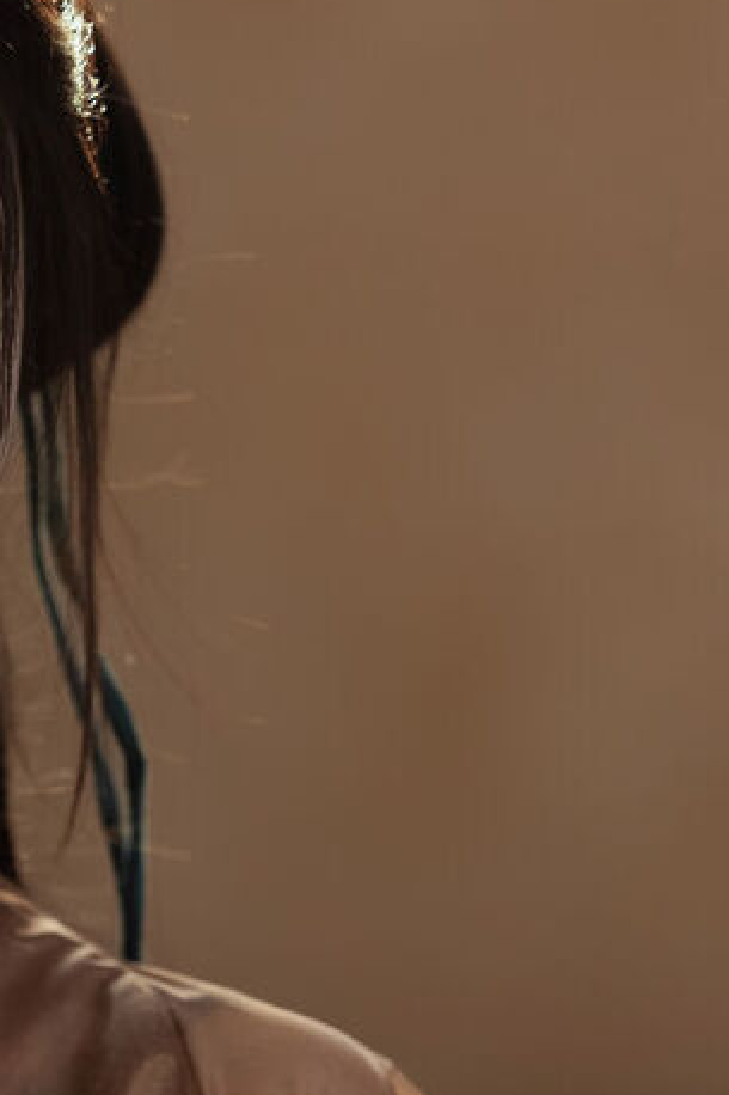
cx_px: -313
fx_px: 11186
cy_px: 1139
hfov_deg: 3.7
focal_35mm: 368
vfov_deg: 5.6
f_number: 2.8
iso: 320
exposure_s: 1/400
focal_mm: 108
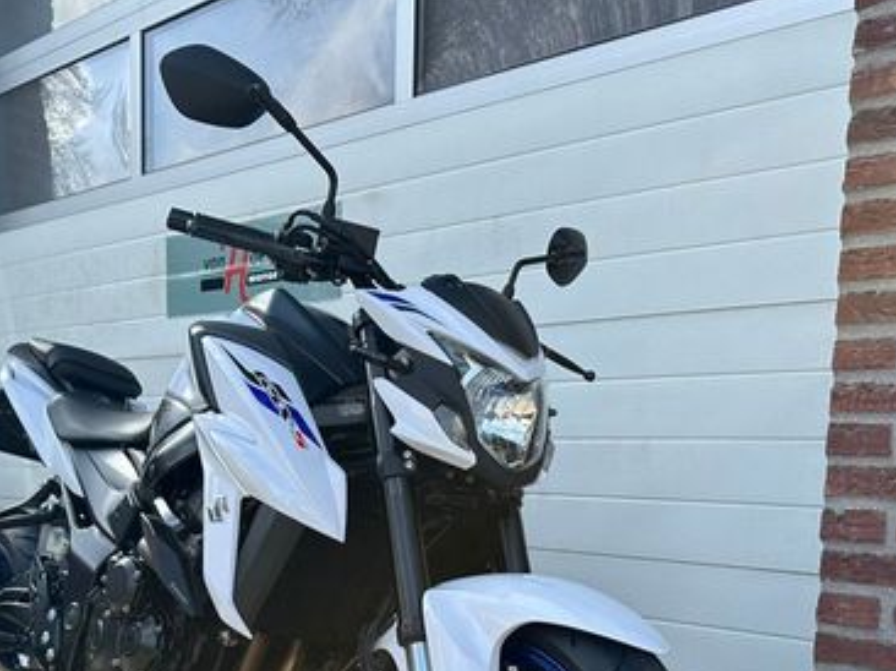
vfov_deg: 33.0
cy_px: 568
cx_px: 348
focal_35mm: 42
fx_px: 1086
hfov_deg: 44.5
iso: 80
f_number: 1.78
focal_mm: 6.86
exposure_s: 1/1751
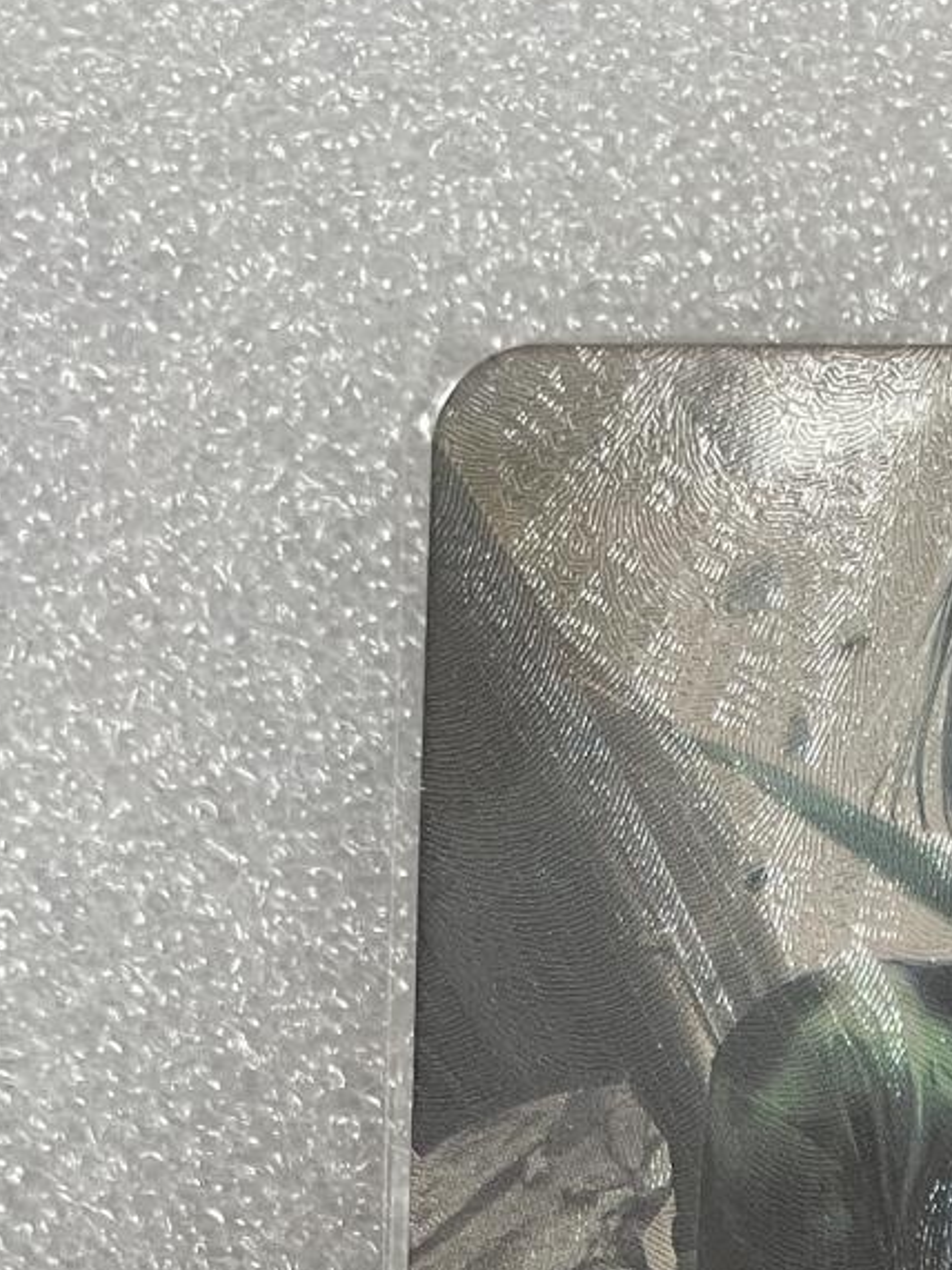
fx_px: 3008
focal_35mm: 82
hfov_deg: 16.5
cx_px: 1395
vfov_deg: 21.1
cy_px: 1757
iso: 80
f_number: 1.6
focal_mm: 4.2
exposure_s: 1/50
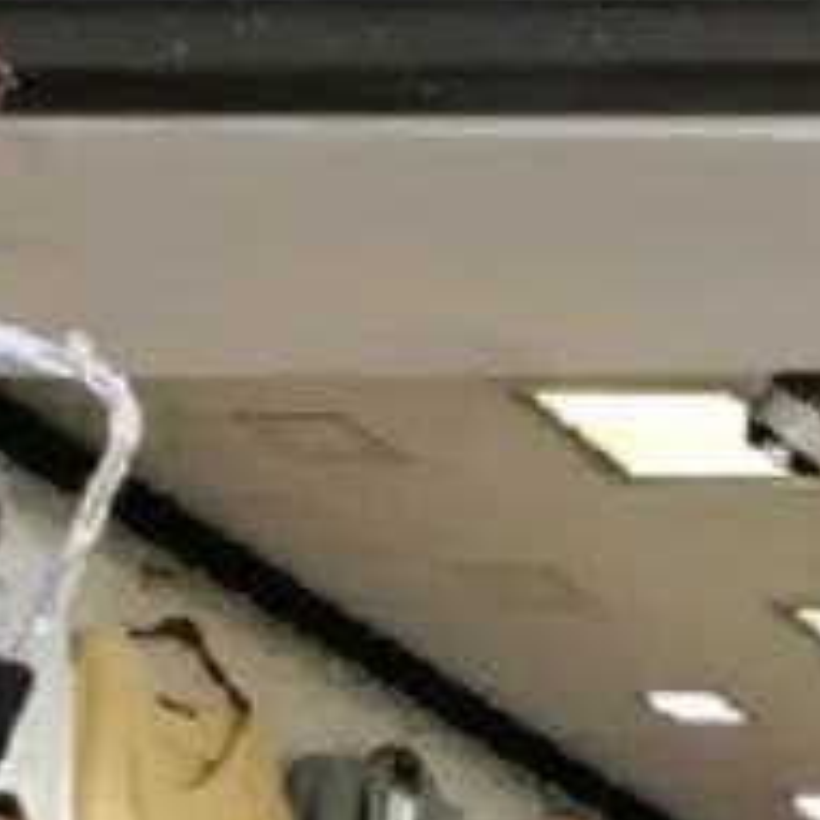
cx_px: 2357
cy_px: 1485
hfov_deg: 9.9
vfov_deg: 11.6
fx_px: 3725
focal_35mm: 139
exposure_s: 1/120
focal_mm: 4.3
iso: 64
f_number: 2.4
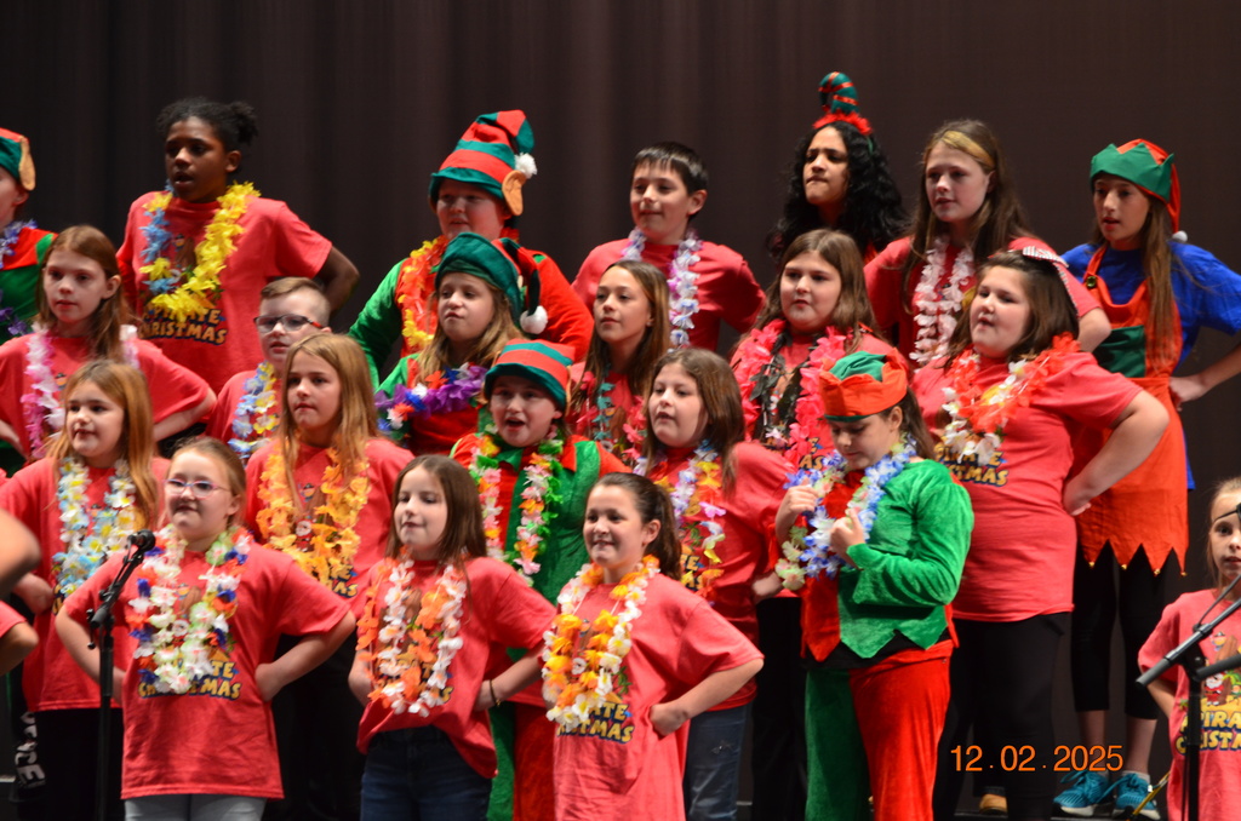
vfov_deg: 5.7
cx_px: 620
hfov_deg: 8.6
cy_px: 410
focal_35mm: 240
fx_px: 8255
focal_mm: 160
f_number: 9
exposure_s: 1/30
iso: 720
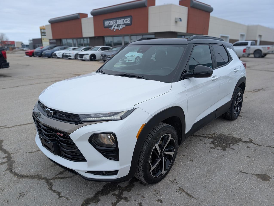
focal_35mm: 24
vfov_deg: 56.9
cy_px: 103
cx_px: 137
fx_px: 190
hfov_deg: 71.5
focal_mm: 6.9
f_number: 1.68
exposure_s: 1/802
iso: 23
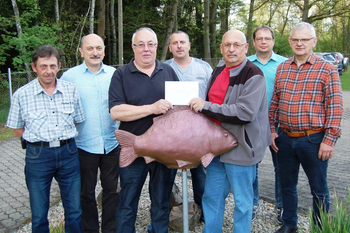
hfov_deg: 57.2
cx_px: 175
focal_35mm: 33
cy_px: 116
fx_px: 321
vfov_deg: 40.0
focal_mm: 22
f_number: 4.5
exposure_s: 1/80
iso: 200
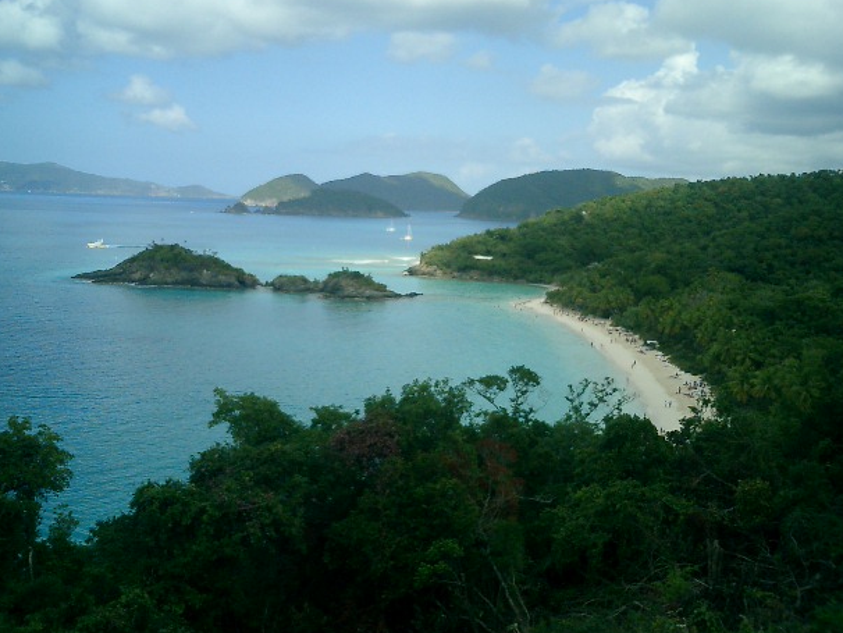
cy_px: 316
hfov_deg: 49.0
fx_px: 926
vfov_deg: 37.7
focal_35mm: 38
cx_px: 435
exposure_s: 1/2000
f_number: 3.2
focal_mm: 7.5
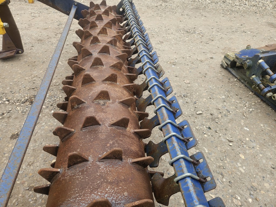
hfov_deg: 73.9
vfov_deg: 58.9
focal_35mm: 23
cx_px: 138
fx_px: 183
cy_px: 104
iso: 25
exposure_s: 1/121
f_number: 1.8
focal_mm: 5.4
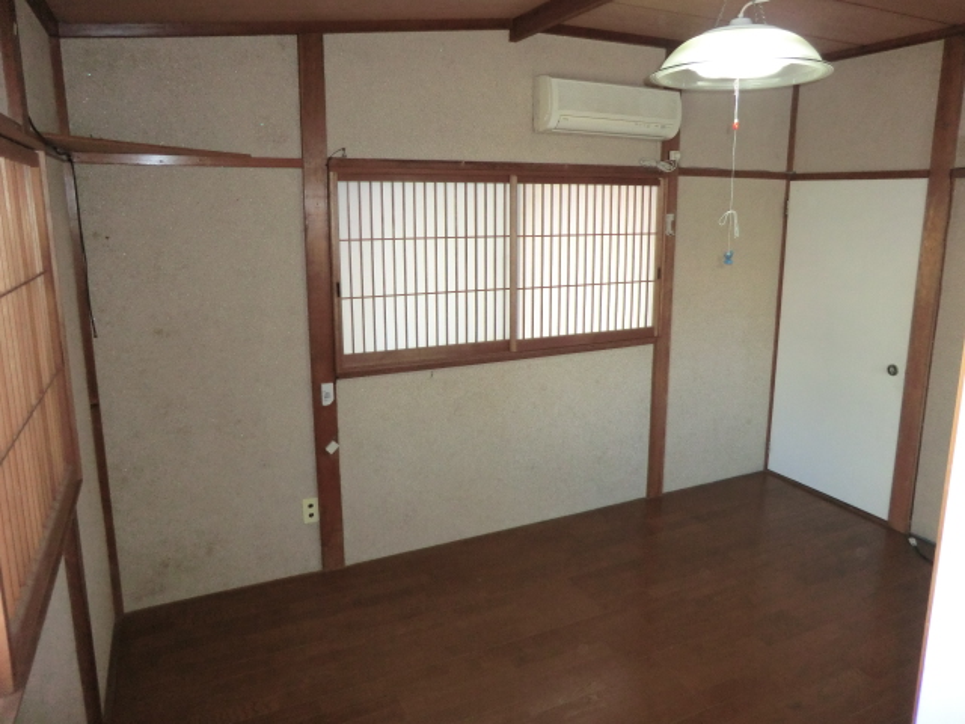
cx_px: 482
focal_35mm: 24
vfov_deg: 56.8
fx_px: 669
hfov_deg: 71.6
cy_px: 362
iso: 320
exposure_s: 1/60
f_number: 3.2
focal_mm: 4.3
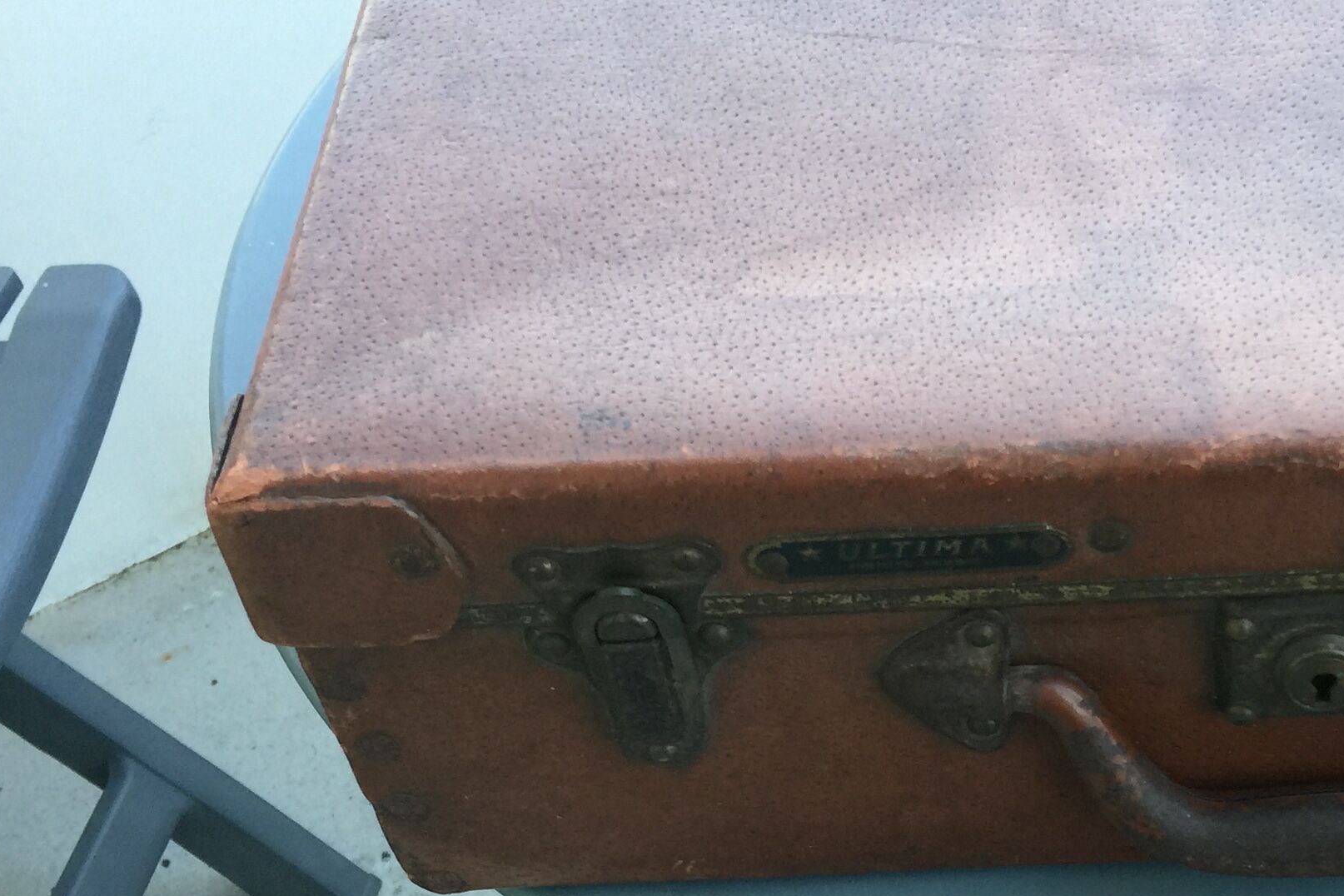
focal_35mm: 61
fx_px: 2277
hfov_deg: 31.6
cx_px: 1167
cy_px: 793
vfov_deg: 21.8
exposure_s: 1/33
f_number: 2.2
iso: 32
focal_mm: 4.15
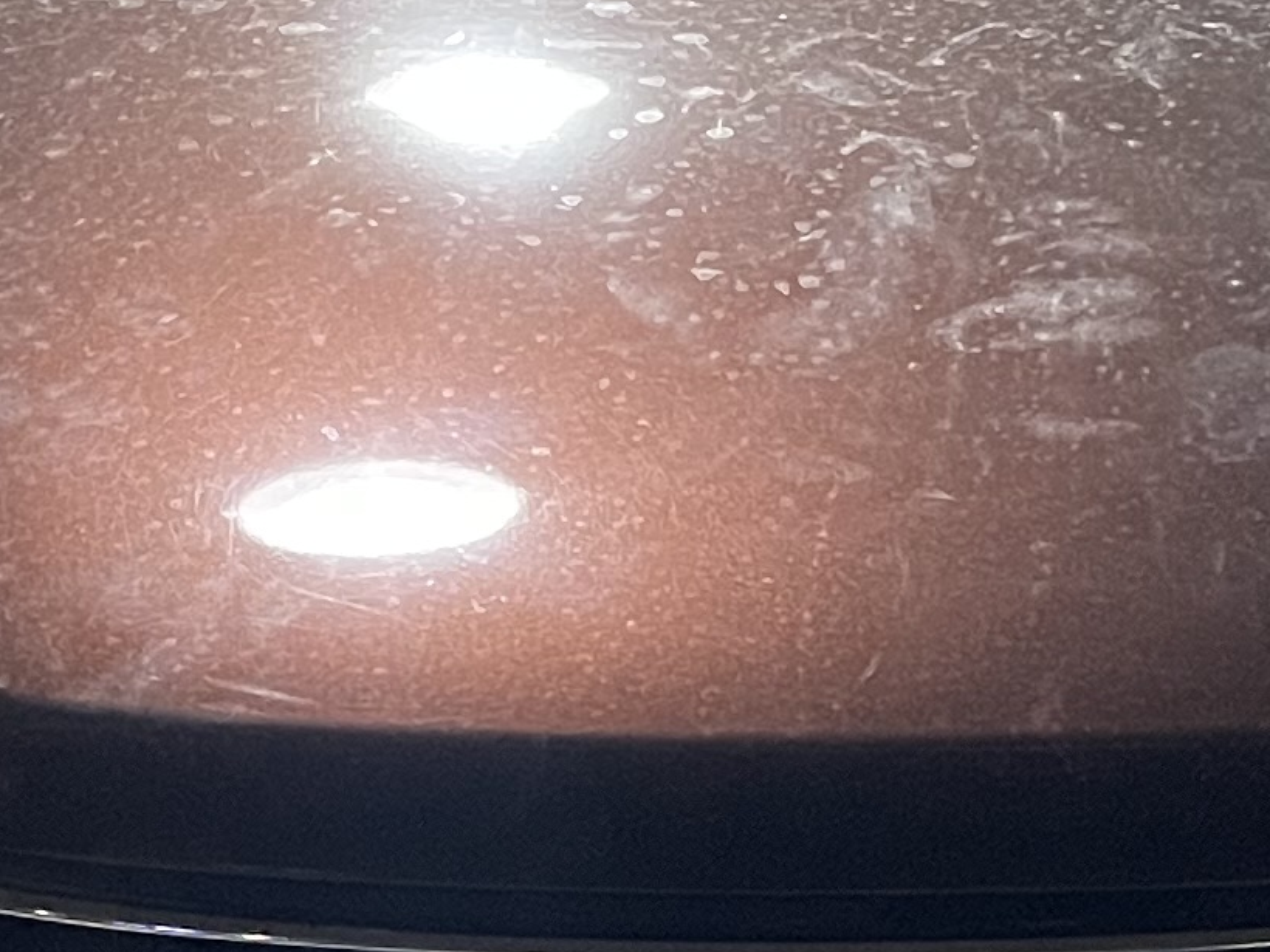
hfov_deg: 15.9
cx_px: 1084
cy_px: 800
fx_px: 4513
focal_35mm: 123
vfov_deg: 12.0
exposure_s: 1/50
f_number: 1.6
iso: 500
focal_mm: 5.1
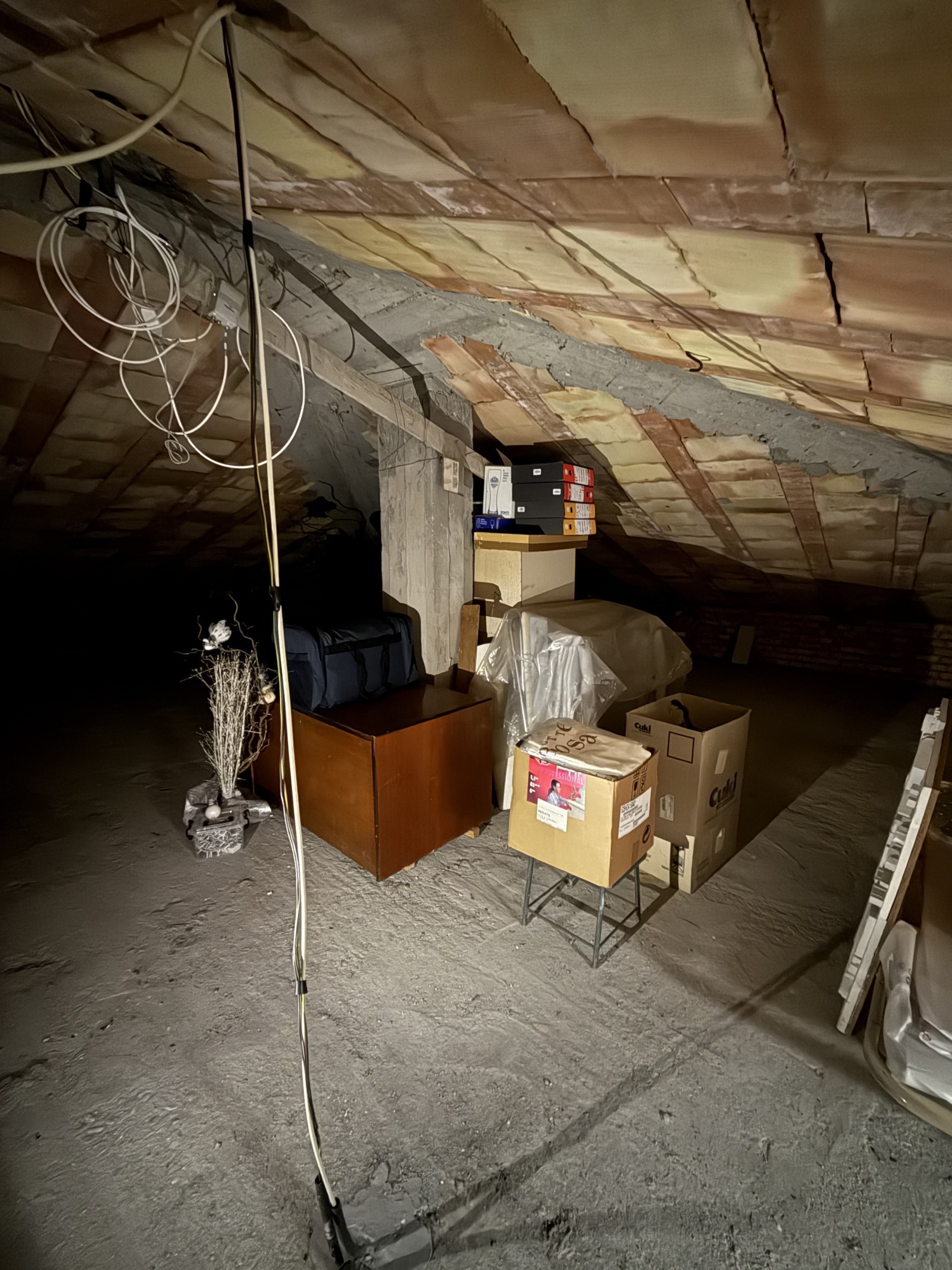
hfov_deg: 81.7
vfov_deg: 98.2
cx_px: 504
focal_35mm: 15
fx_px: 550
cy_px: 637
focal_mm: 2.22
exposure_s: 1/8
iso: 1600
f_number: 2.2
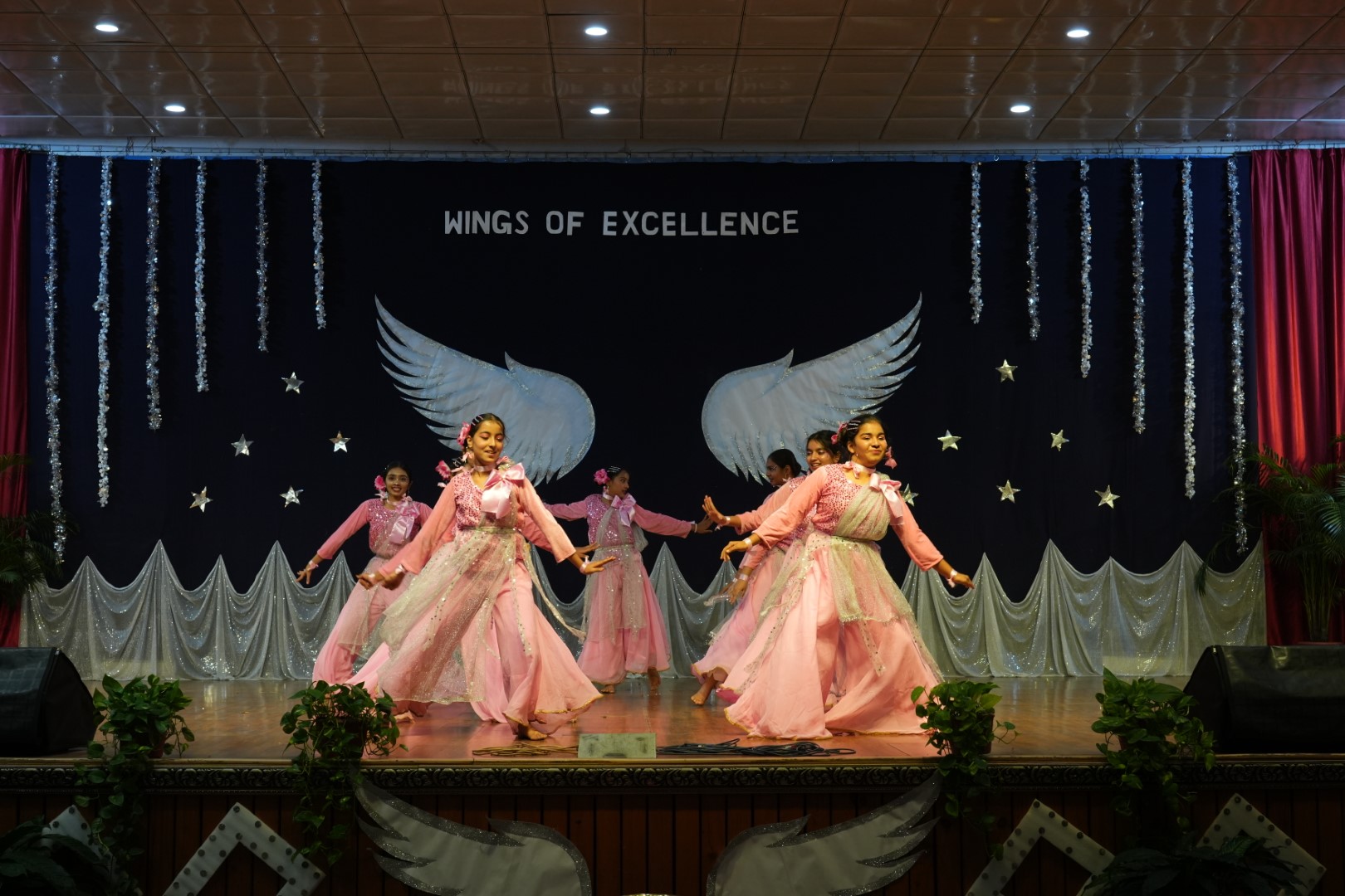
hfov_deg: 40.3
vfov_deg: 27.5
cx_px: 672
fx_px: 1831
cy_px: 448
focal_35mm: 49
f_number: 5
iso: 1250
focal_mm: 49
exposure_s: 1/320
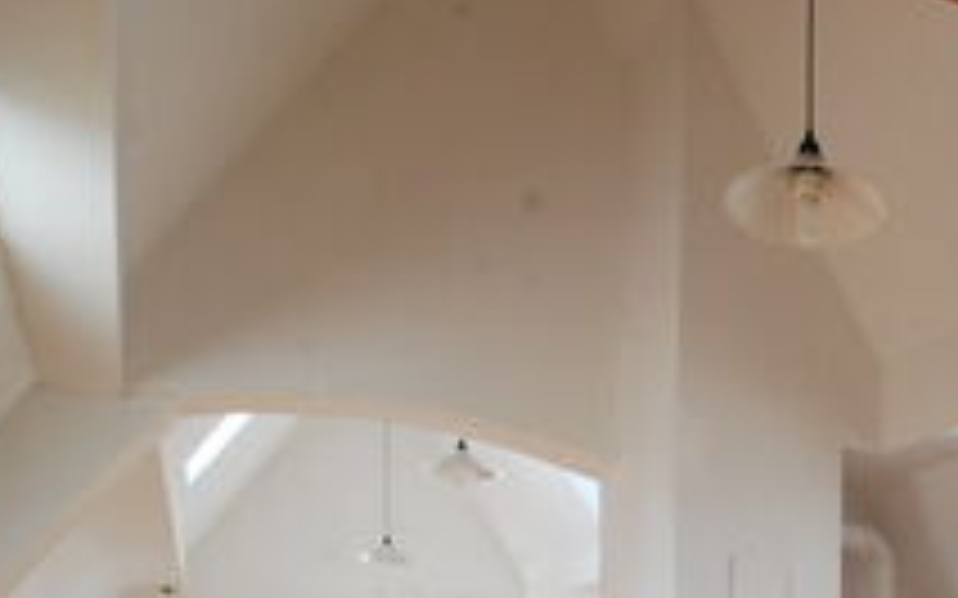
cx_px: 918
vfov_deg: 29.6
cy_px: 740
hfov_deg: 46.8
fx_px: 940
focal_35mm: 36
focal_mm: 10
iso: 800
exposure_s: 1/30
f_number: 11
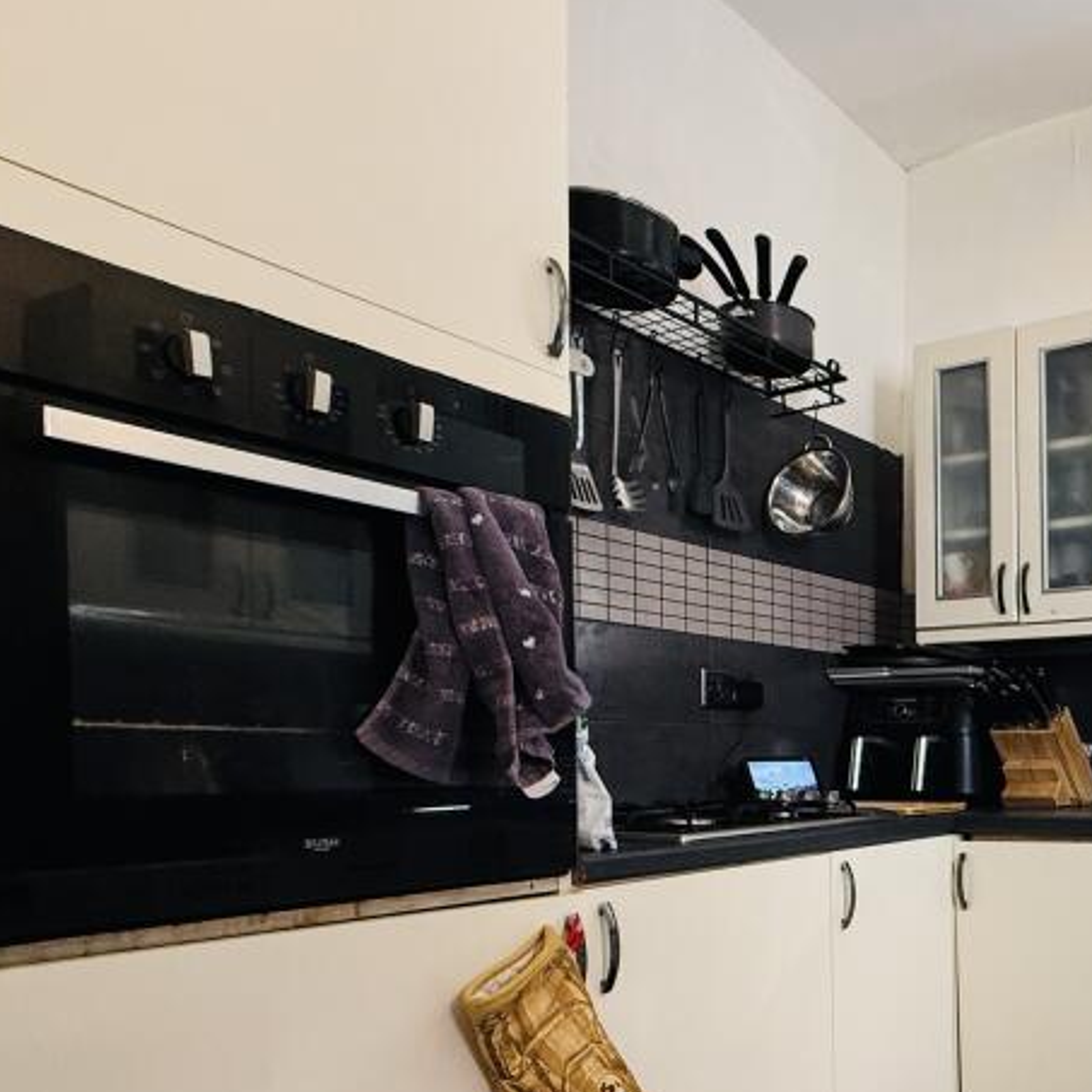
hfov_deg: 46.4
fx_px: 999
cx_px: 1128
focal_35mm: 28
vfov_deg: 55.3
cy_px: 781
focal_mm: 2.22
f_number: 2.2
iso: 250
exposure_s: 1/99
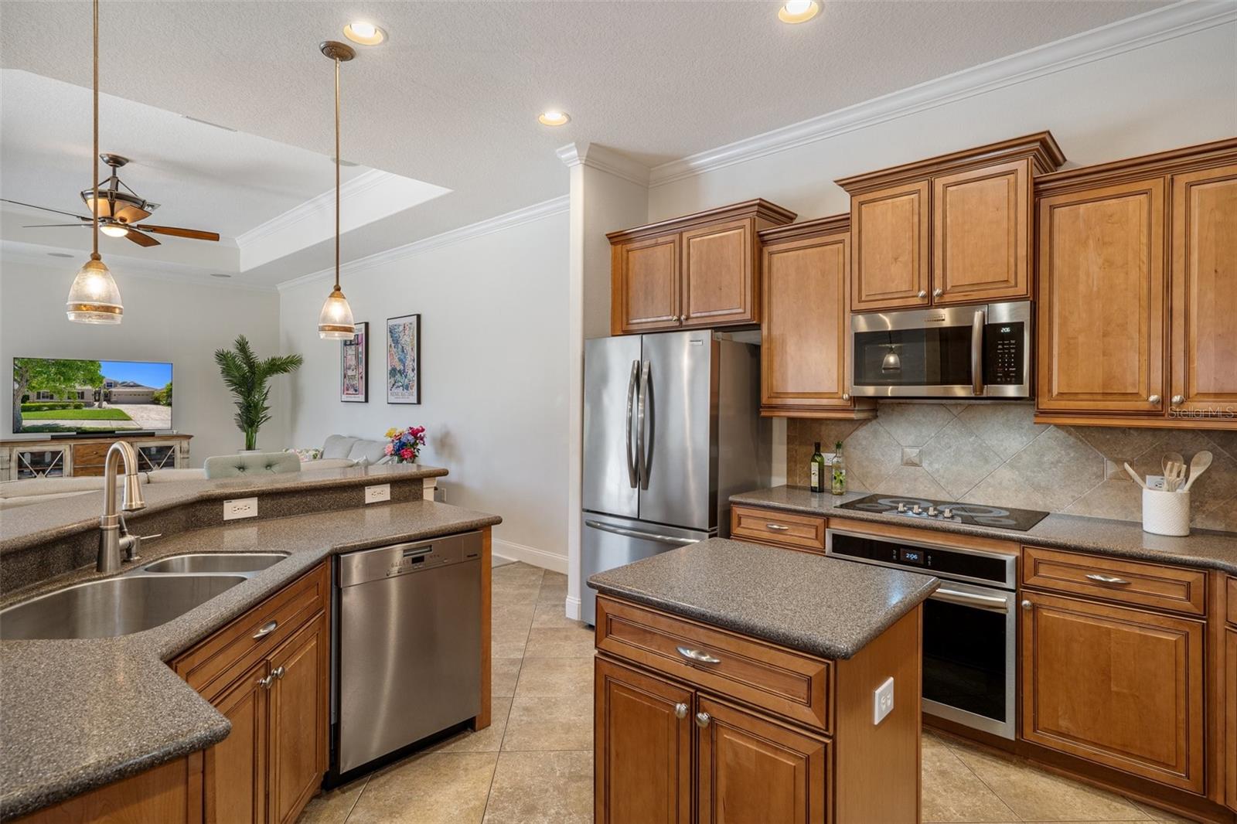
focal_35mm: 18
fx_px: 618
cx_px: 618
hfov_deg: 90.0
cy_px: 412
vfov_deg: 67.4
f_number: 8
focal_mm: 18
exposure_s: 1/2
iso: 320
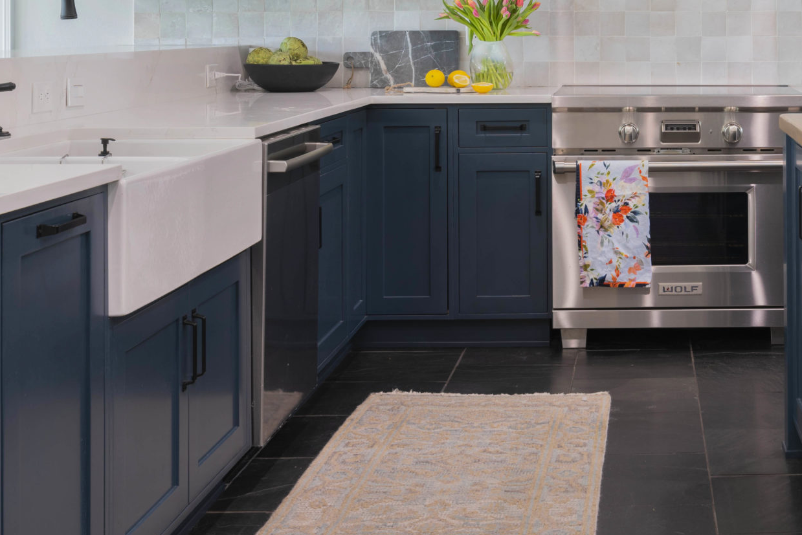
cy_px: 56
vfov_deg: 21.5
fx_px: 1382
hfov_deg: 31.5
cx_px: 641
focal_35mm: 62
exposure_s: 1
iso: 100
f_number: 8
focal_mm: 30
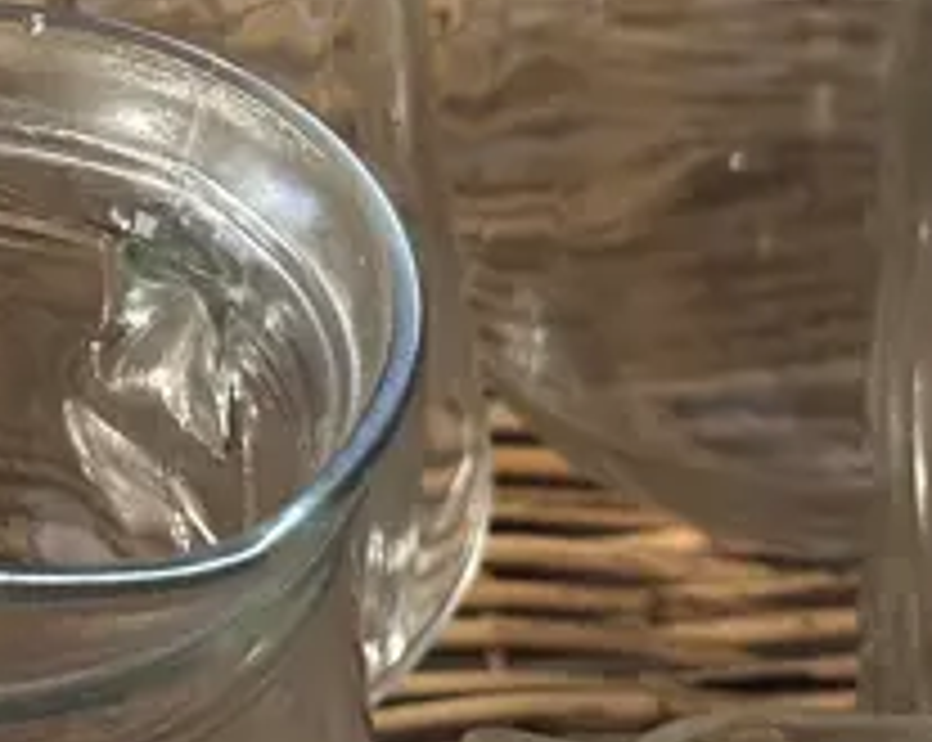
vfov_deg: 13.2
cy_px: 126
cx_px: 63
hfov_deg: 16.3
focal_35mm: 116
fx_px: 3195
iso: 400
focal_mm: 6.86
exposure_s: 1/50
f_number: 1.78
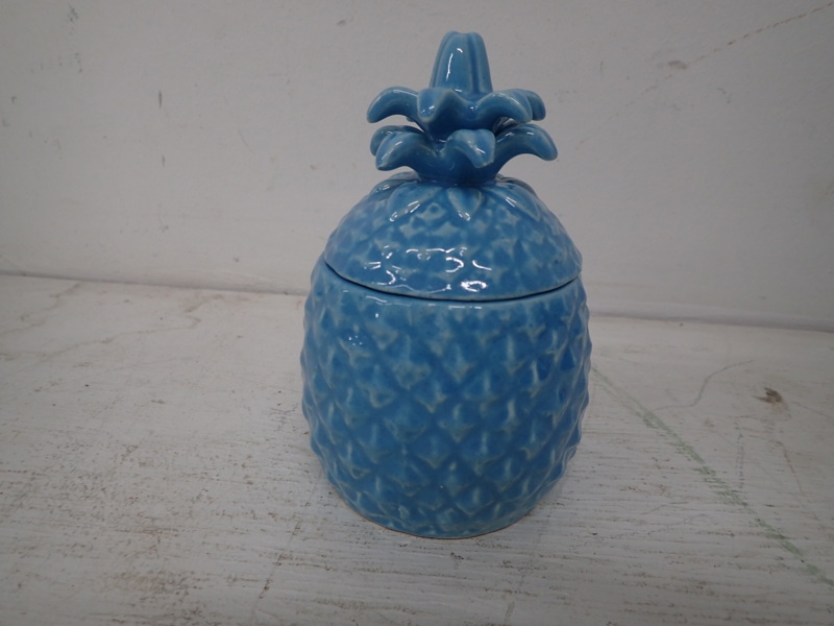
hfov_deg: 69.4
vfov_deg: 54.9
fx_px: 602
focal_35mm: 25
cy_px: 313
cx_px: 417
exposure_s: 1/100
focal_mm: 4.5
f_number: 2
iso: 100
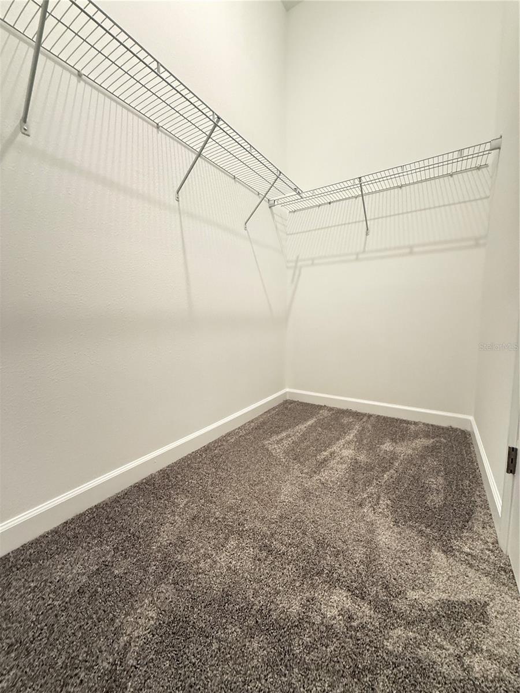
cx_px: 260
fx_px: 280
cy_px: 346
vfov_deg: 102.1
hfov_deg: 85.7
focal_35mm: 14
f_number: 2.2
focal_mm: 2.22
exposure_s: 1/60
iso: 640
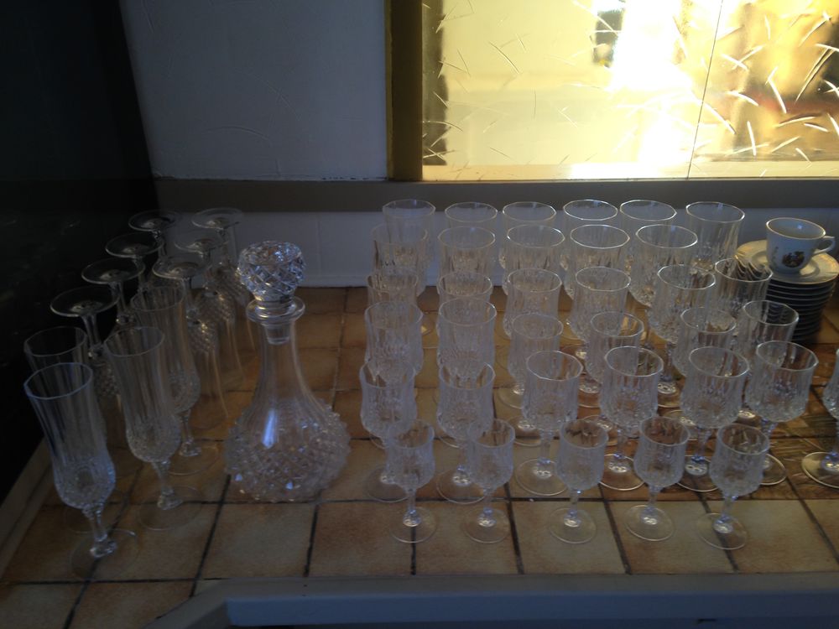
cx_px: 420
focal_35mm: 33
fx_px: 800
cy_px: 314
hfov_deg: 55.4
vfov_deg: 42.9
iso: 50
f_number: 2.4
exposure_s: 1/20
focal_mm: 4.12
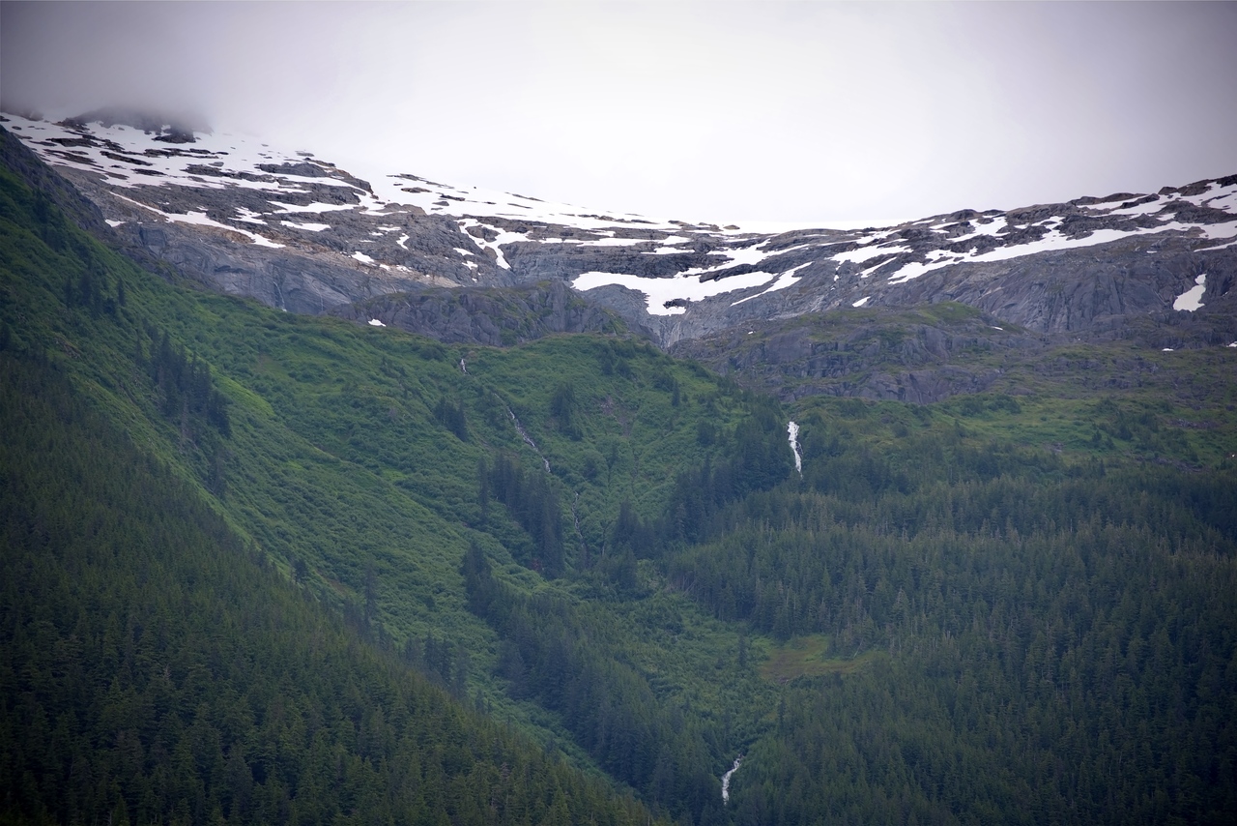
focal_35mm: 145
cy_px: 413
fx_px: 4983
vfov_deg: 9.5
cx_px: 618
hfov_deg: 14.2
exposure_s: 1/320
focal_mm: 145
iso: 100
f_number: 4.8
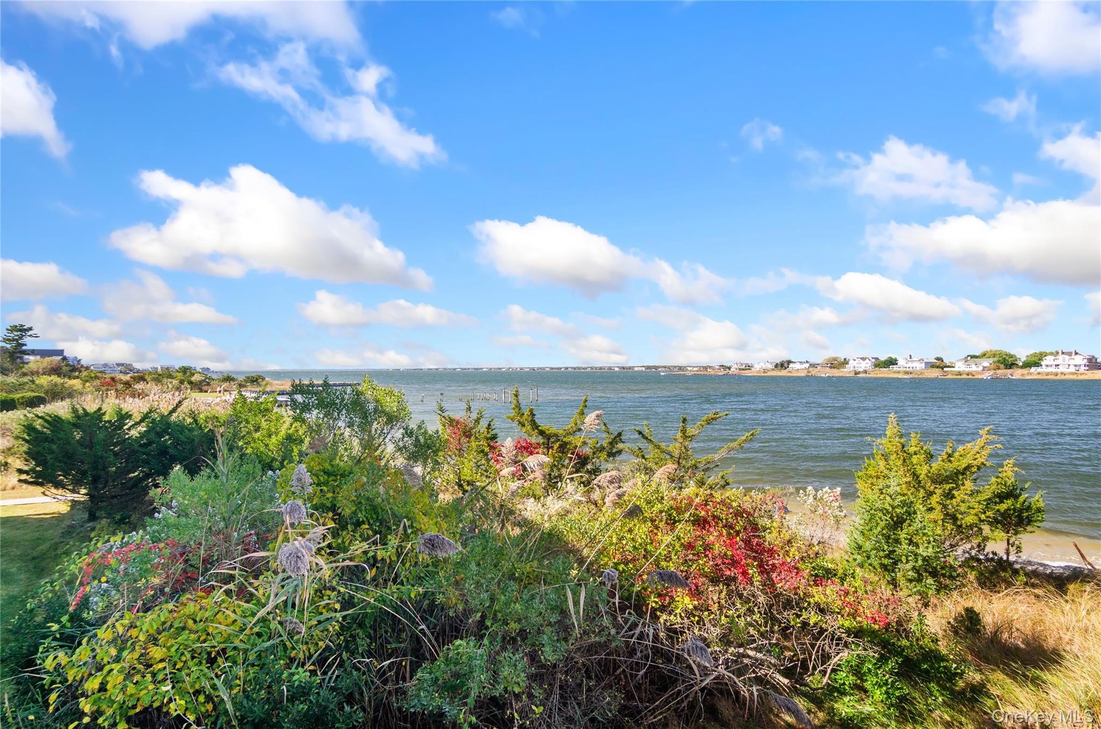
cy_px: 364
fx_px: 504
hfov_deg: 95.1
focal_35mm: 16
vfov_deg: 71.8
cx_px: 550
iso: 250
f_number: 8
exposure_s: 1/100
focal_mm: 11
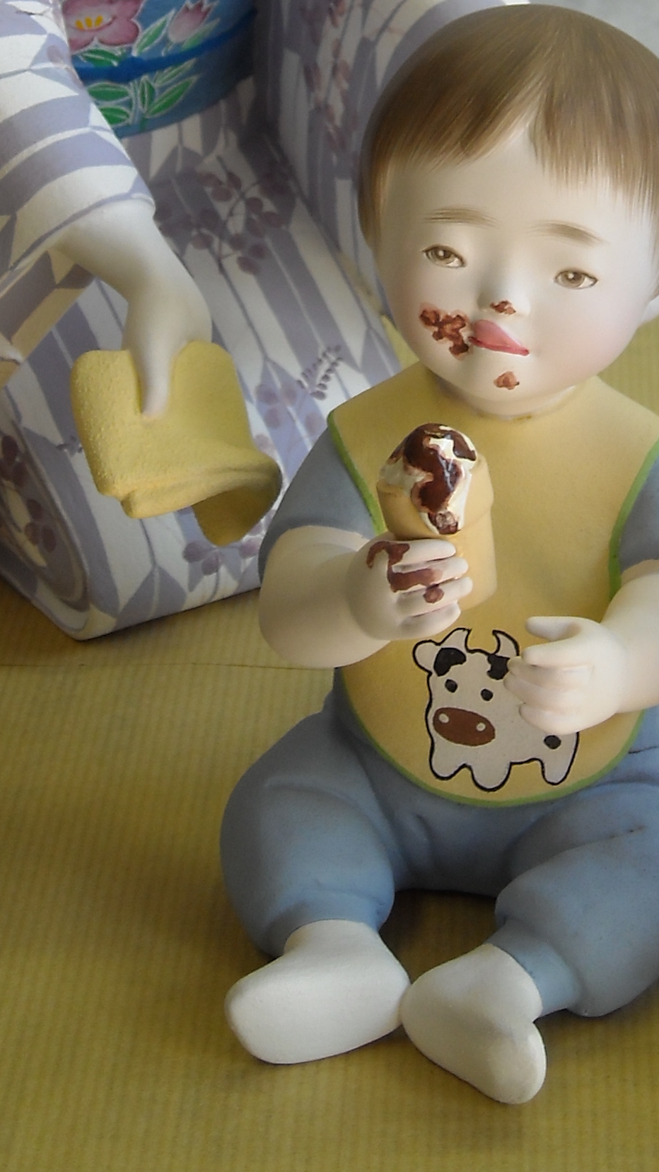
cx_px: 426
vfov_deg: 21.3
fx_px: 3076
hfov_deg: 12.2
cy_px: 200
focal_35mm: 99
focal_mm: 7.92
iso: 73
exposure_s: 1/60
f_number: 3.2
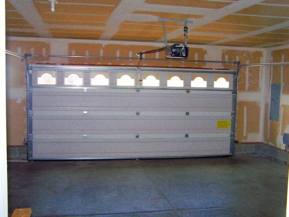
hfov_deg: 49.0
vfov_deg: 37.7
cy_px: 108
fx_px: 317
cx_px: 144
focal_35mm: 38
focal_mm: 6.3
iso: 160
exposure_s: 1/60
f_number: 2.8
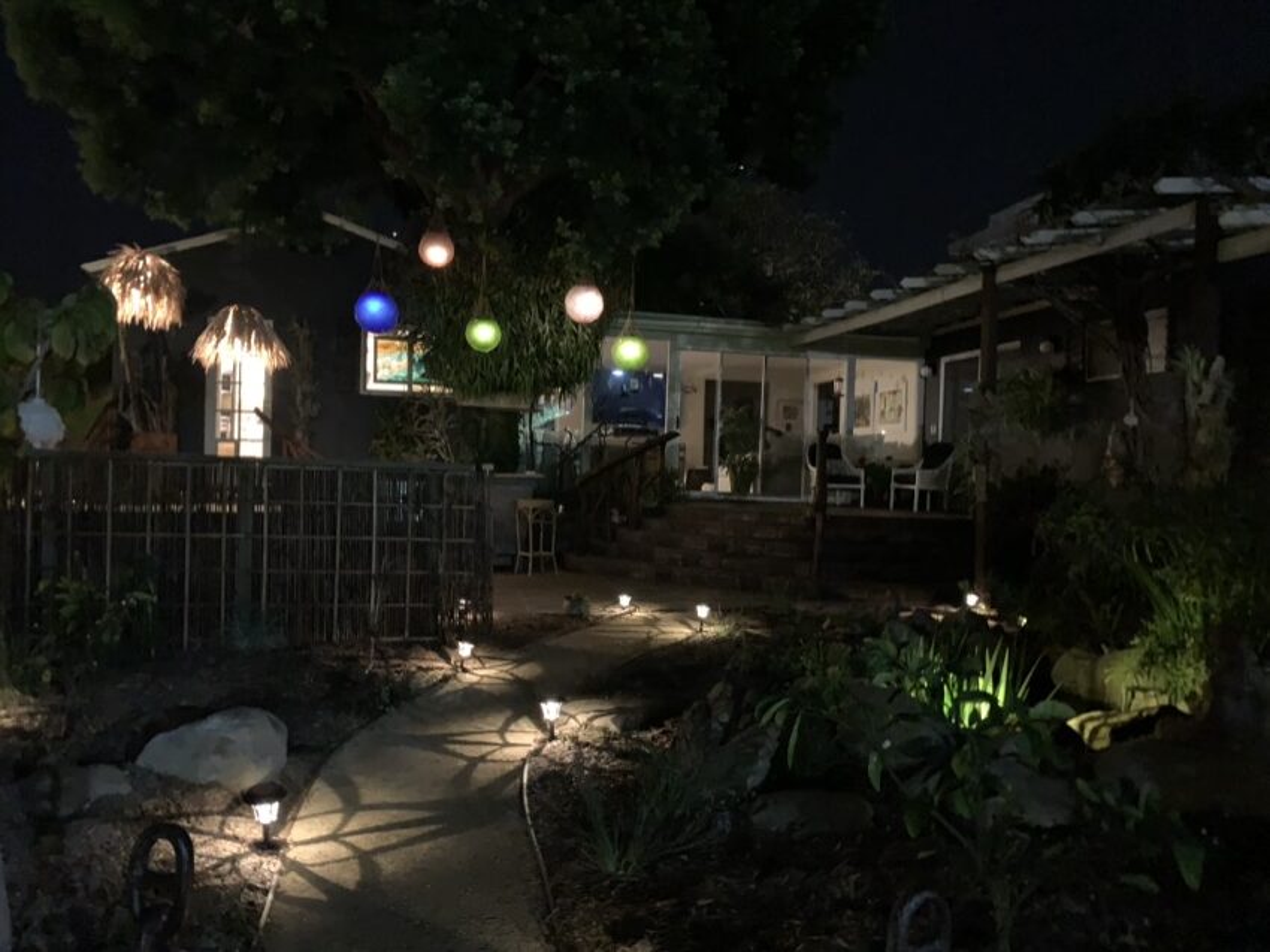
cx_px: 635
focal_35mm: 26
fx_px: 954
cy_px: 476
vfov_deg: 53.0
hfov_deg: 67.3
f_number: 1.8
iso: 800
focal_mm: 4.25
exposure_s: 1/4
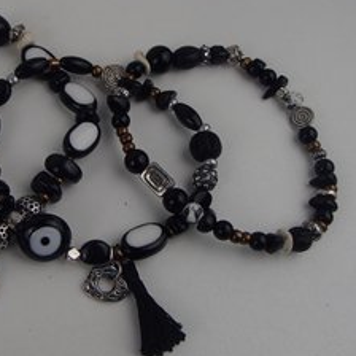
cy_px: 185
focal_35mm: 50
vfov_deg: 34.0
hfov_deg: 33.3
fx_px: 582
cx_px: 85
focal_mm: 6.64
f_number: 4.7
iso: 125
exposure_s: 1/160
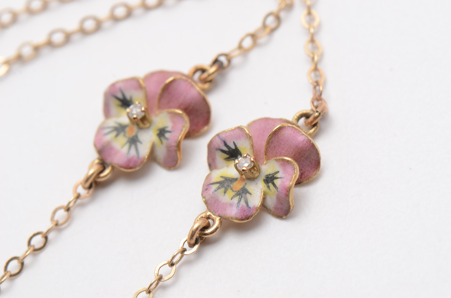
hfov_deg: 16.1
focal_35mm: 128
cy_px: 149
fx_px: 1594
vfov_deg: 10.7
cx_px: 226
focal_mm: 85
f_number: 14
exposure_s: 1/125
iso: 200
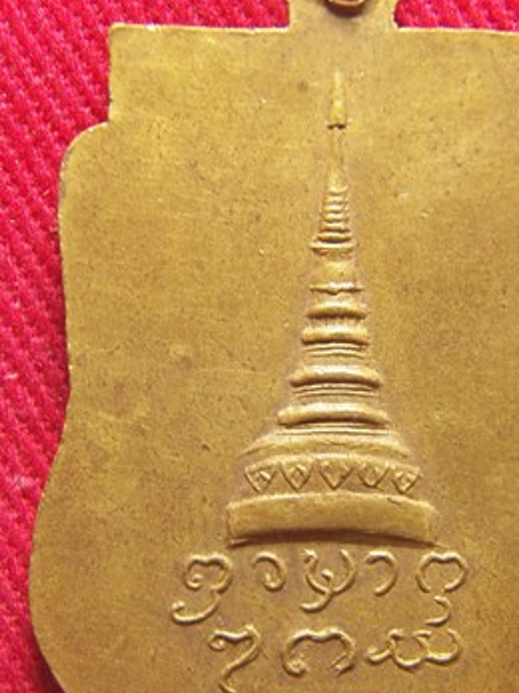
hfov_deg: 6.5
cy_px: 351
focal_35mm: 228
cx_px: 348
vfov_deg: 8.7
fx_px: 4561
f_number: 3.6
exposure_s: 1/80
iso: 125
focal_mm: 20.2
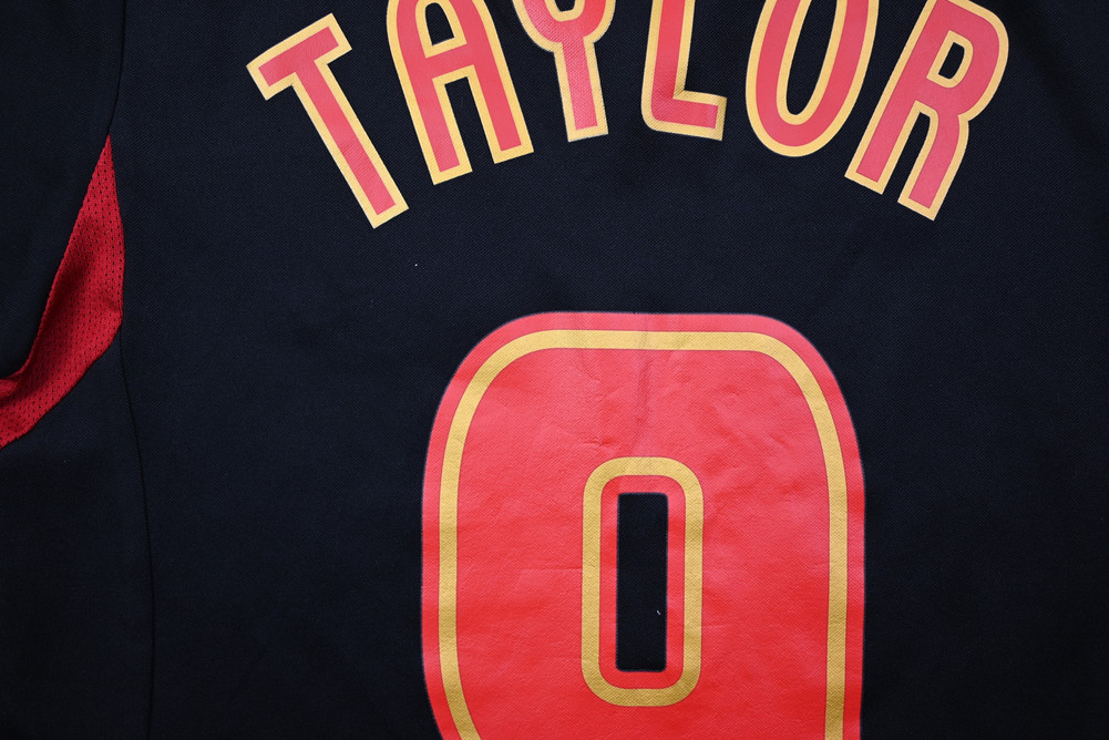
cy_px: 370
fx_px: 971
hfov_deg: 59.5
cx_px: 554
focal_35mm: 32
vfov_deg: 41.7
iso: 200
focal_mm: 31.5
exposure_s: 1/100
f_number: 4.8
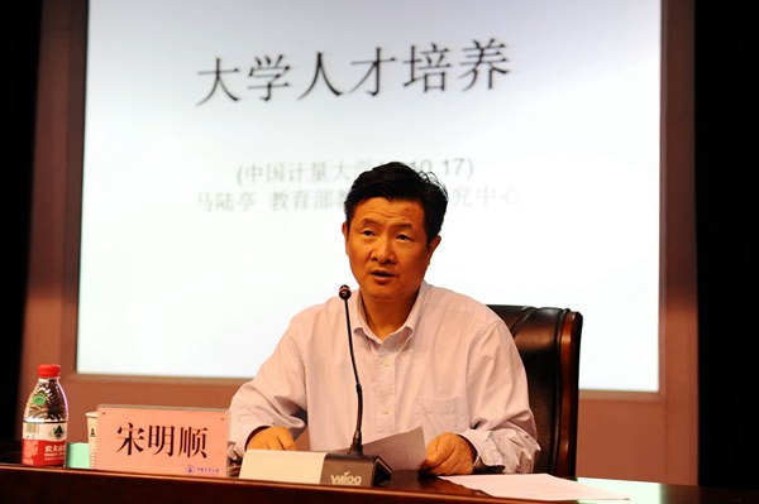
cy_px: 252
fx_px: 1159
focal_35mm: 55
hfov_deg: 36.3
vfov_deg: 24.6
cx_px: 380
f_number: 3.5
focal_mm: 55
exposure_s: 1/50
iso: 800
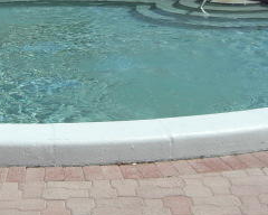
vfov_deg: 15.4
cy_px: 41
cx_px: 54
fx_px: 785
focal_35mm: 99
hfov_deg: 19.2
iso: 80
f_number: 8
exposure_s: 1/500
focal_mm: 7.9
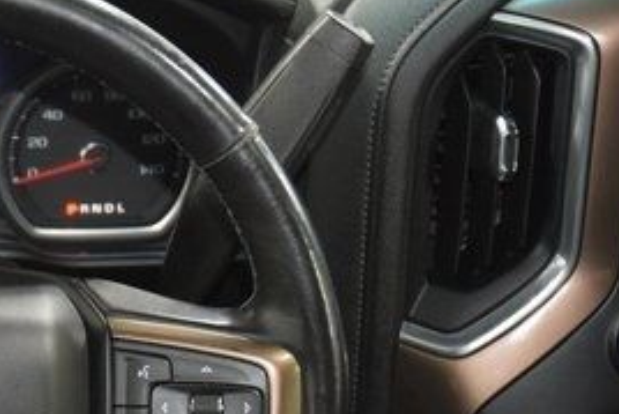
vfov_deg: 12.2
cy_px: 397
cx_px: -95
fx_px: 1913
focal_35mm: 111
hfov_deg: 17.6
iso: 2800
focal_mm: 31
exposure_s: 1/25
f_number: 4
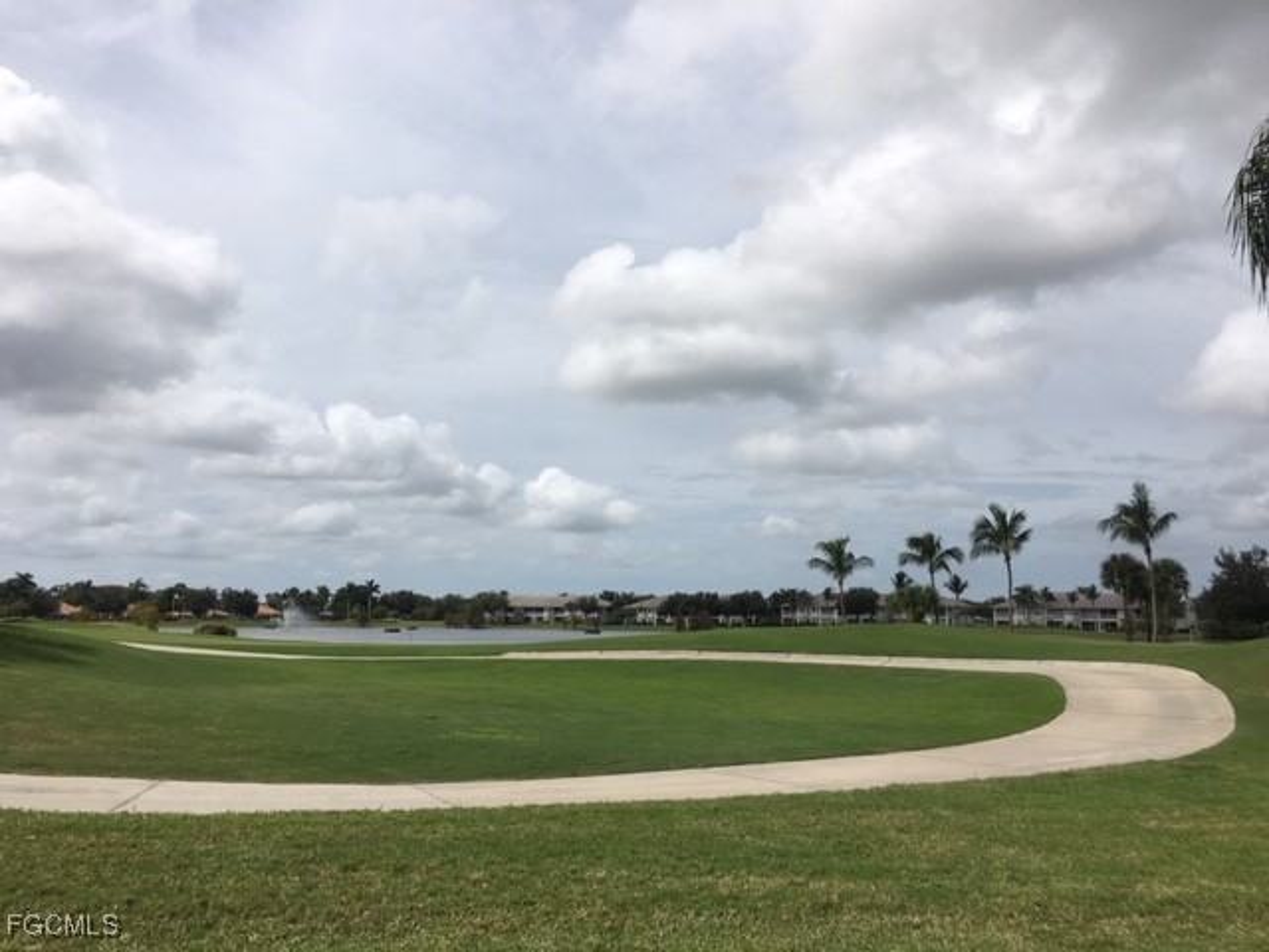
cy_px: 476
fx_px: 1063
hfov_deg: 61.7
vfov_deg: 48.2
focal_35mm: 29
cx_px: 634
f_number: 2.2
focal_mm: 4.15
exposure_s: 1/3846
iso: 25
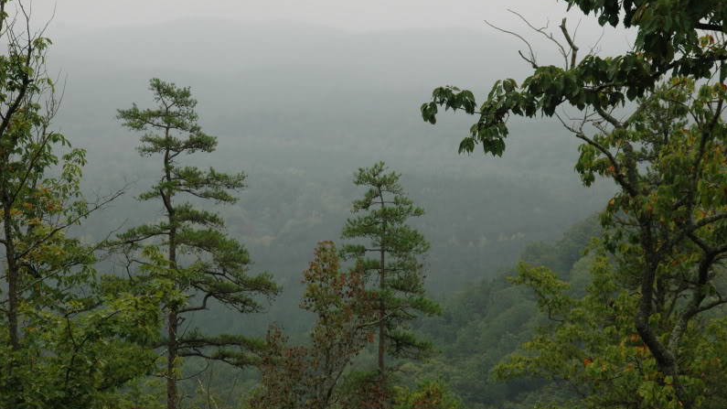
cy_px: 175
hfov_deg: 17.4
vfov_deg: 9.9
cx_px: 364
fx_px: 2371
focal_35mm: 123
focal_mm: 78
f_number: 7.1
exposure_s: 1/200
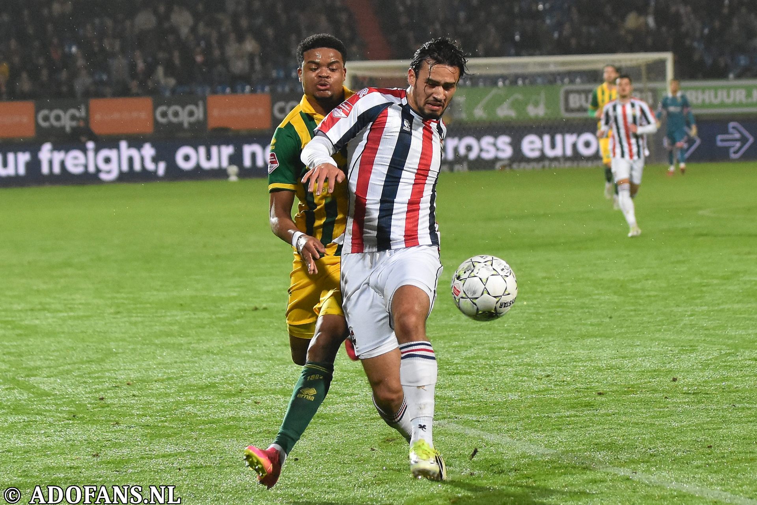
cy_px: 252
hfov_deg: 19.5
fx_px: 2208
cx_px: 378
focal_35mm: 105
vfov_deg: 13.0
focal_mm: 70
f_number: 2.8
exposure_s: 1/640
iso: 2000
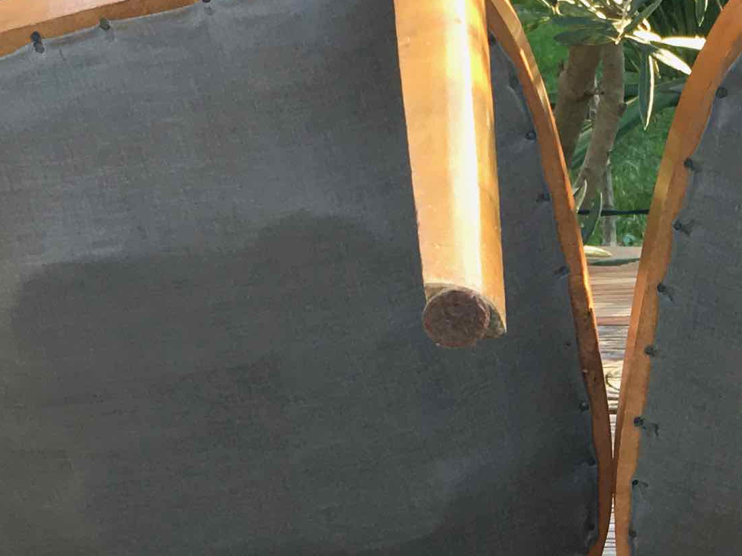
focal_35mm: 107
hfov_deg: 18.1
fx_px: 2294
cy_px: 561
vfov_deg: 13.6
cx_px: 682
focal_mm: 4.15
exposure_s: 1/100
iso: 32
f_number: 2.2
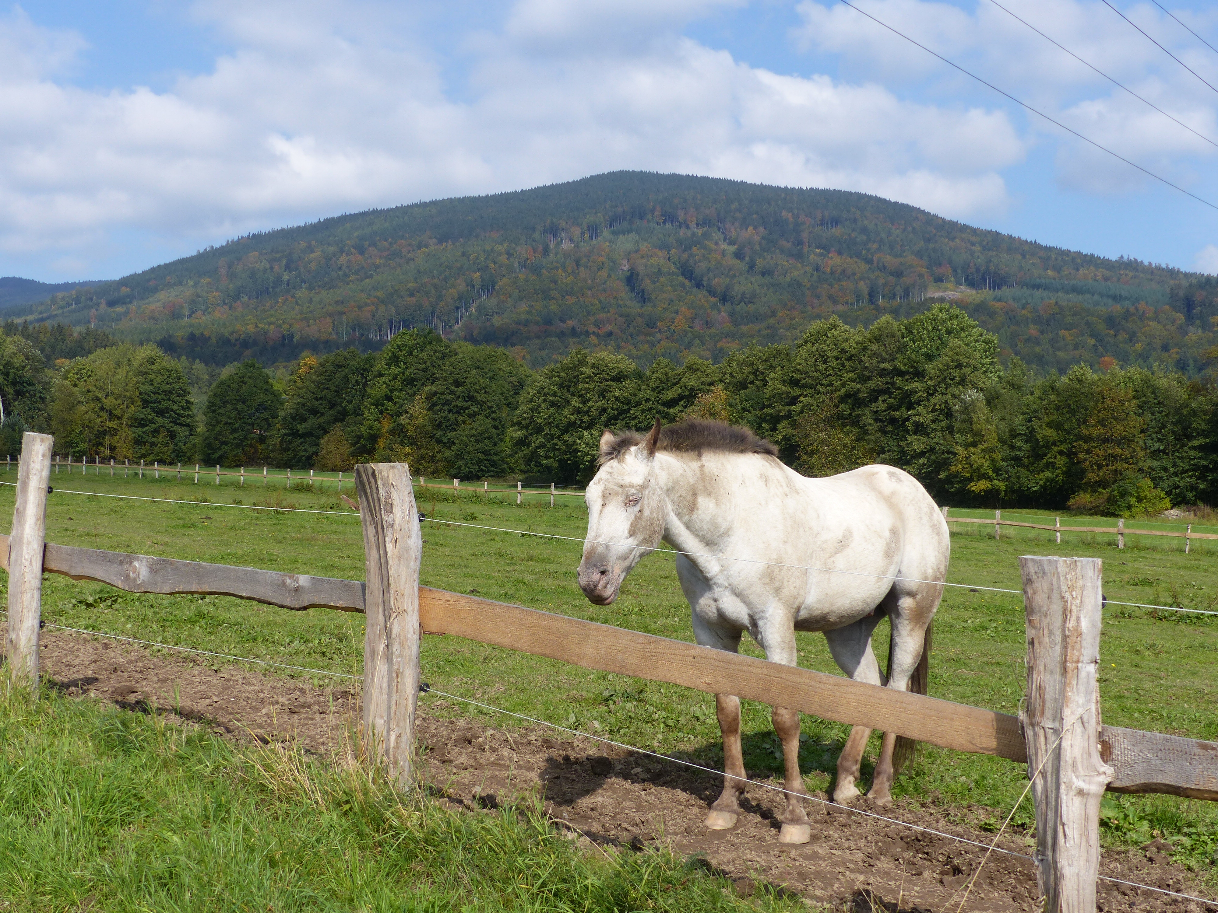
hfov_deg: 38.2
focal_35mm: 50
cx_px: 609
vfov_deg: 29.1
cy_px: 456
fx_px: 1759
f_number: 4
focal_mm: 9.1
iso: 100
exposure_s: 1/800
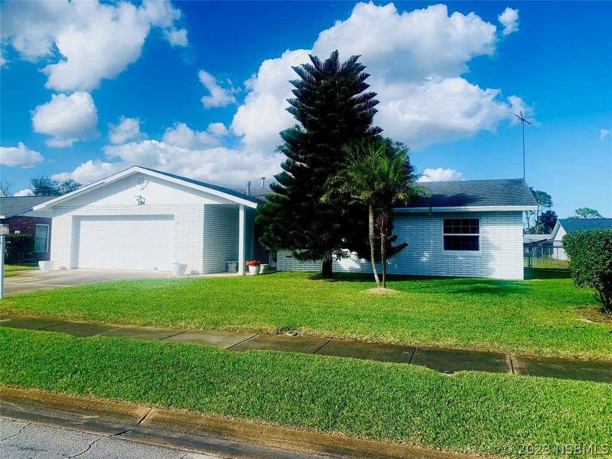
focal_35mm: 26
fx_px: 460
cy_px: 230
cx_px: 306
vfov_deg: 53.1
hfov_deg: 67.3
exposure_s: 1/2364
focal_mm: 4.25
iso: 25
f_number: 1.8
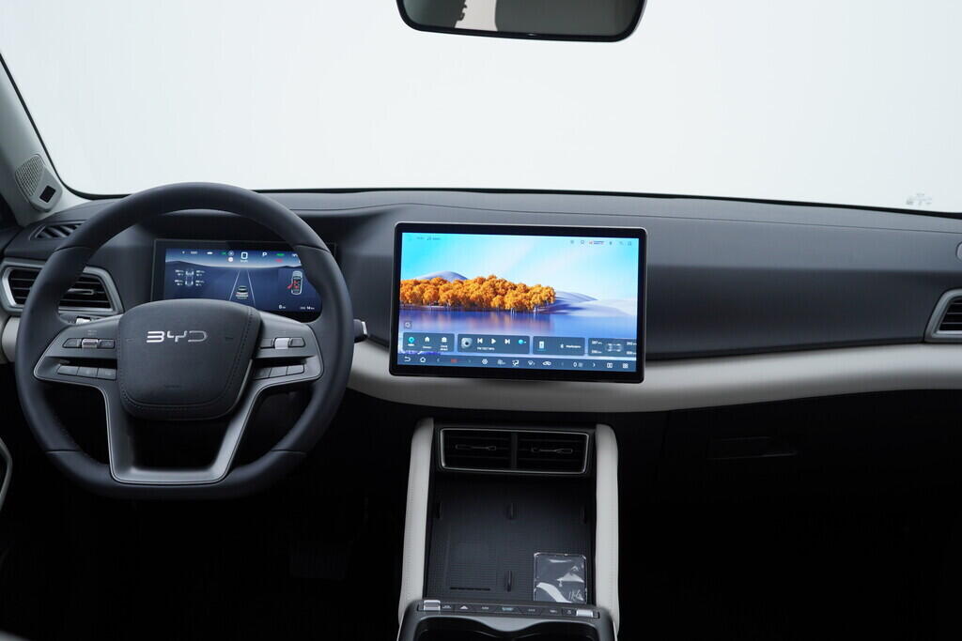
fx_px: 962
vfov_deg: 36.9
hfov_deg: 53.1
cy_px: 320
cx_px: 481
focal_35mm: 36
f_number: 3.5
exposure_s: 1/60
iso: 125
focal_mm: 24
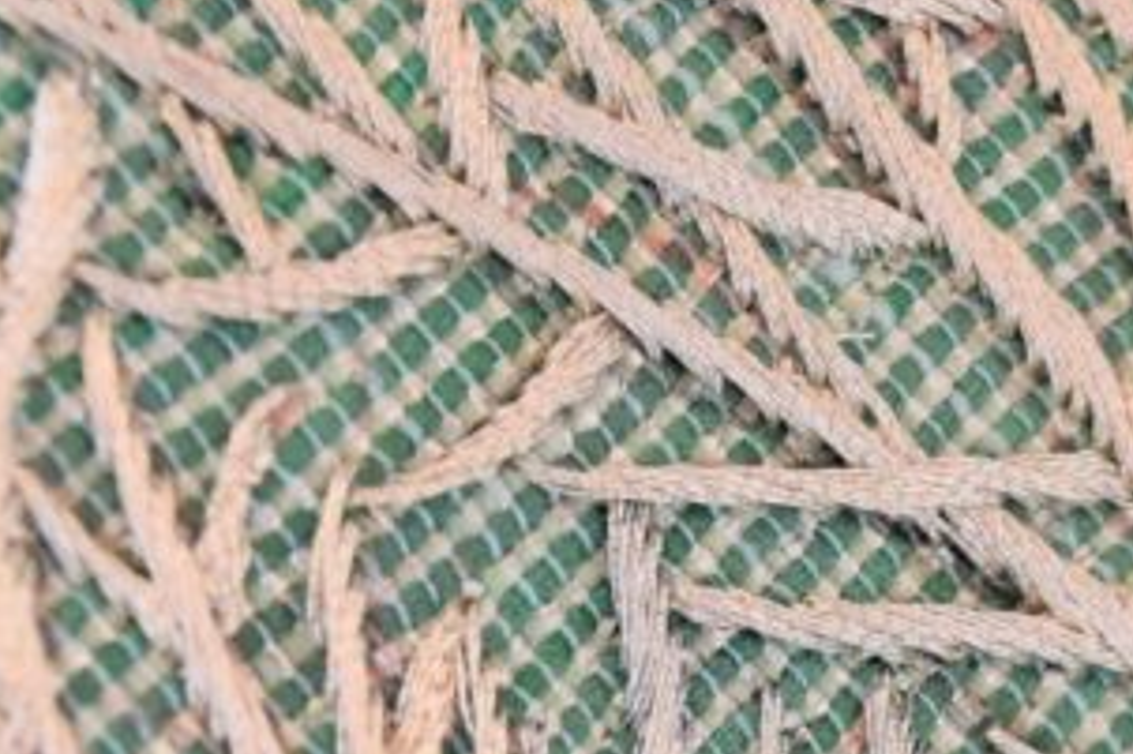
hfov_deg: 13.7
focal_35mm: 148
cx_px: 1148
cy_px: 1199
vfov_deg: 9.0
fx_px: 4655
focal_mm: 24
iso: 1600
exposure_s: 1/13
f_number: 5.6
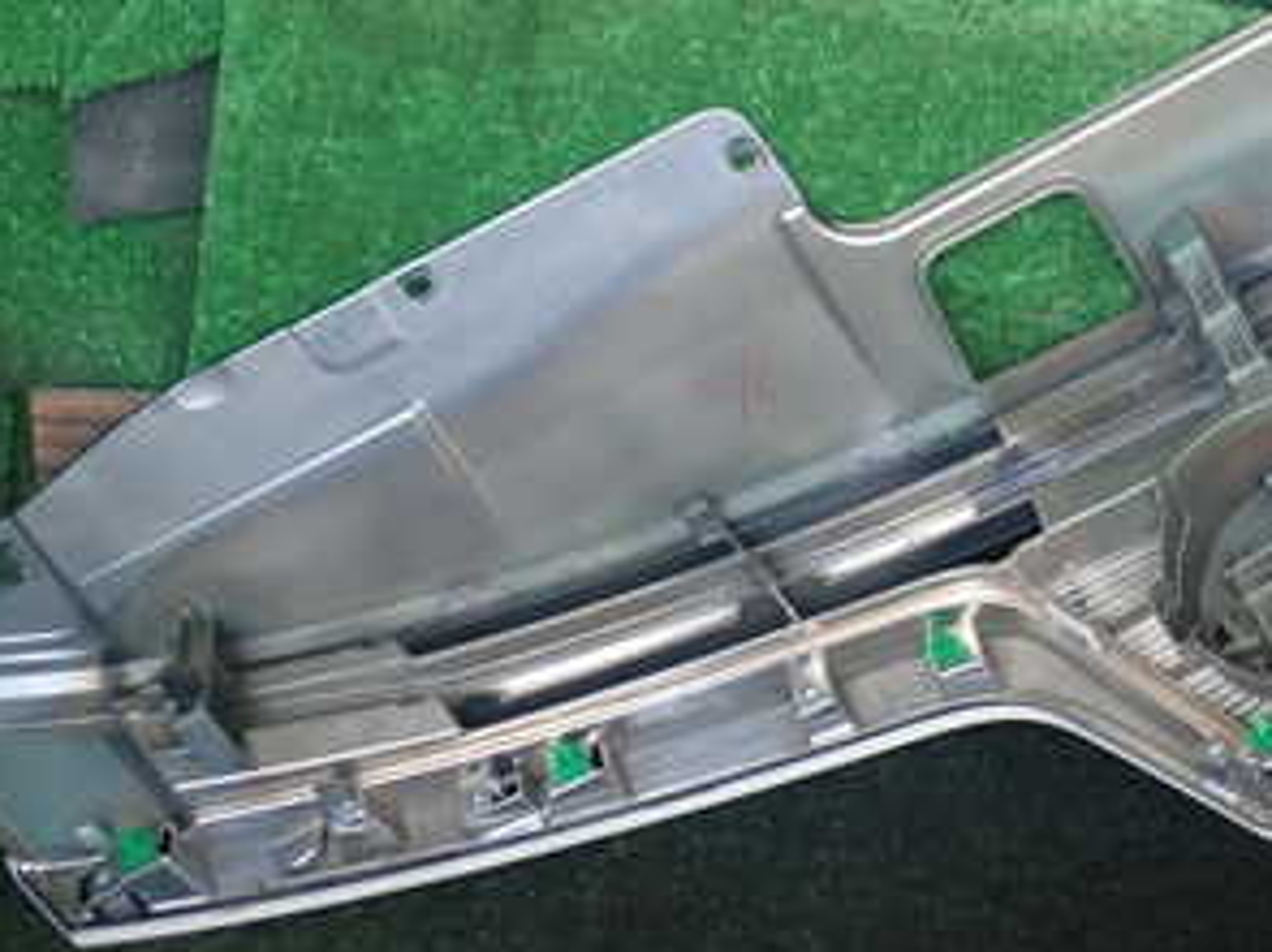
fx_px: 2241
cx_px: 1069
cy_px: 73
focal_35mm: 61
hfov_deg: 30.7
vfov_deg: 23.3
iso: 100
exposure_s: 1/80
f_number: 2.3
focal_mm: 5.4
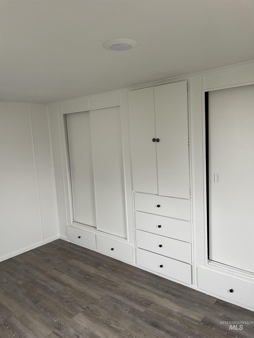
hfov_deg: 54.9
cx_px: 127
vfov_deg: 69.4
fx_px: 245
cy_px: 169
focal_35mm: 25
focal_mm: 5.1
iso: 125
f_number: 1.6
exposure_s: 1/65
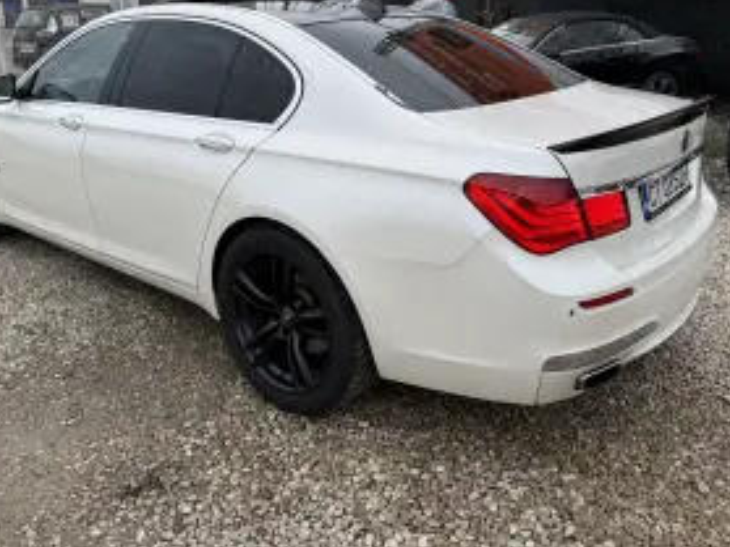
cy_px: 196
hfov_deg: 58.4
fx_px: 653
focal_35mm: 31
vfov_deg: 44.9
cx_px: 372
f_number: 1.78
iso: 80
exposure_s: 1/1091
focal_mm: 6.76
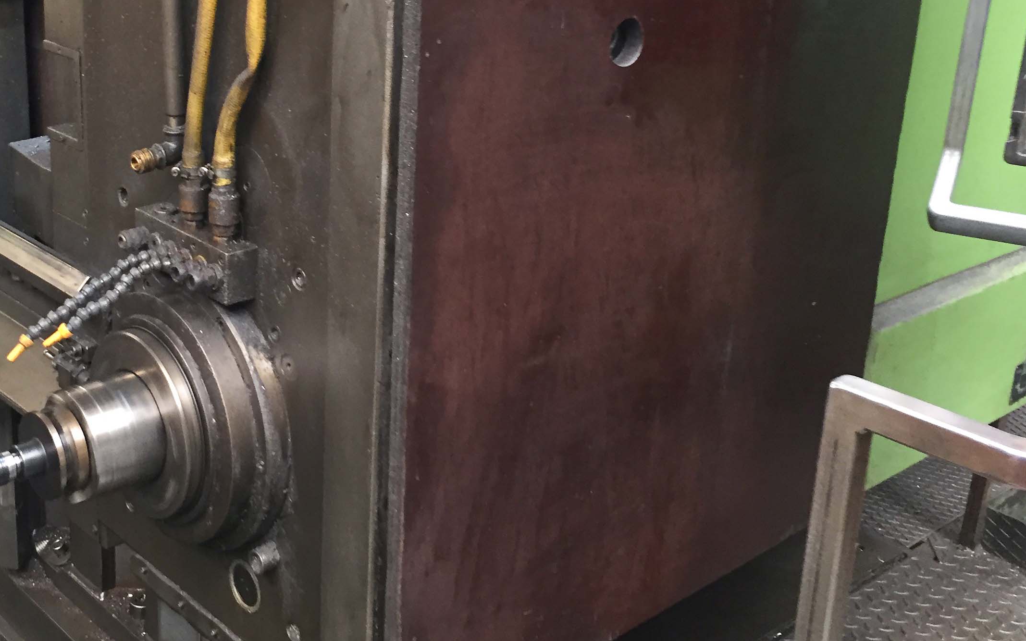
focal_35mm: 47
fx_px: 1314
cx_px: 322
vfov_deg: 27.2
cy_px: 187
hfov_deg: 42.0
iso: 160
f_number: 2.2
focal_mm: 4.15
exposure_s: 1/33
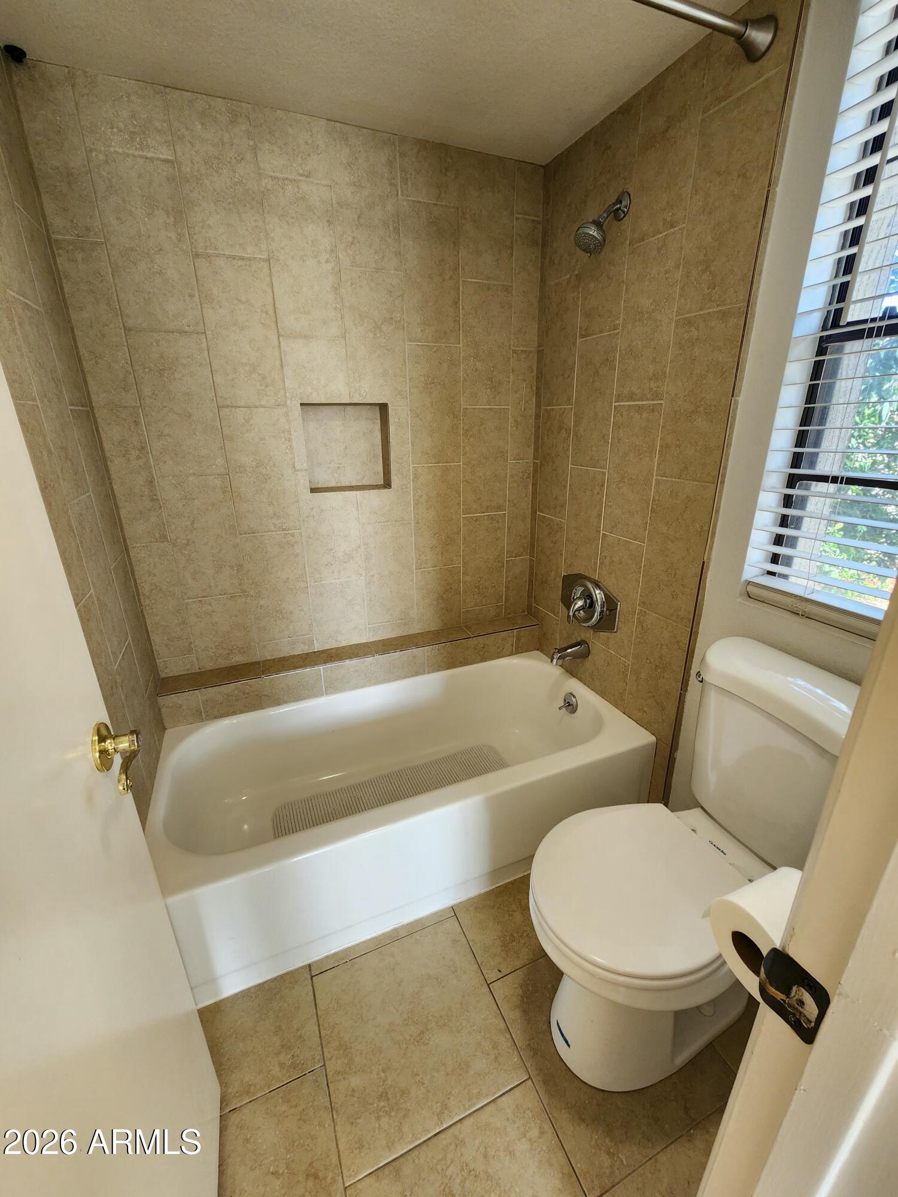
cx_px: 449
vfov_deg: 106.2
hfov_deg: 89.9
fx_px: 450
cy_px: 598
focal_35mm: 13
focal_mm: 2.2
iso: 160
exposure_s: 1/60
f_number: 2.2
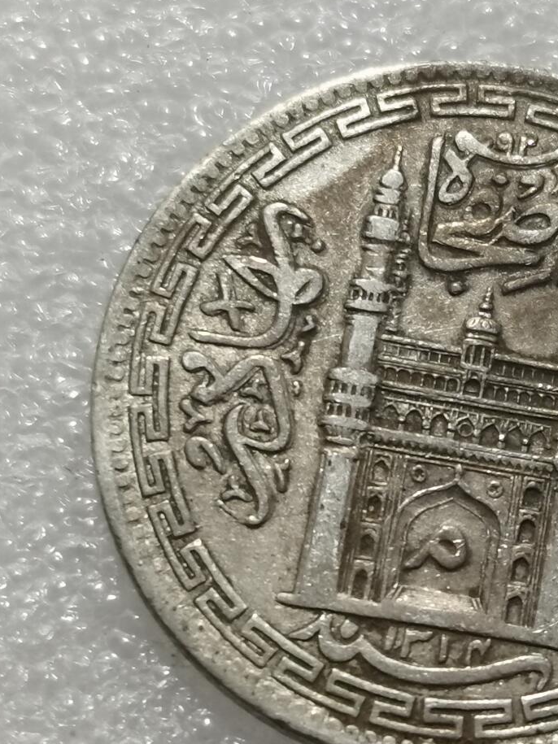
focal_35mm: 122
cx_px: 462
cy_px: 357
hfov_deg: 12.1
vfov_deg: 16.2
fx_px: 2623
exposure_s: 1/100
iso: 80
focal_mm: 5.58
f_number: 1.8
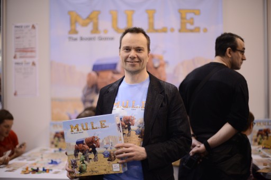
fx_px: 376
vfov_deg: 27.0
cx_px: 136
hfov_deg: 39.6
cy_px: 90
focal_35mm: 50
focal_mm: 50
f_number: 1.4
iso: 500
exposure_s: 1/250
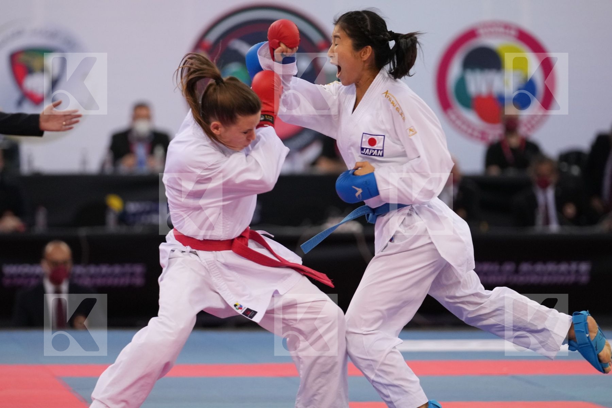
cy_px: 204
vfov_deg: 4.9
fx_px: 4811
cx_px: 306
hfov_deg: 7.3
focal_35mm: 283
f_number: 2.8
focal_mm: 189
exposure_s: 1/1000
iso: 2000
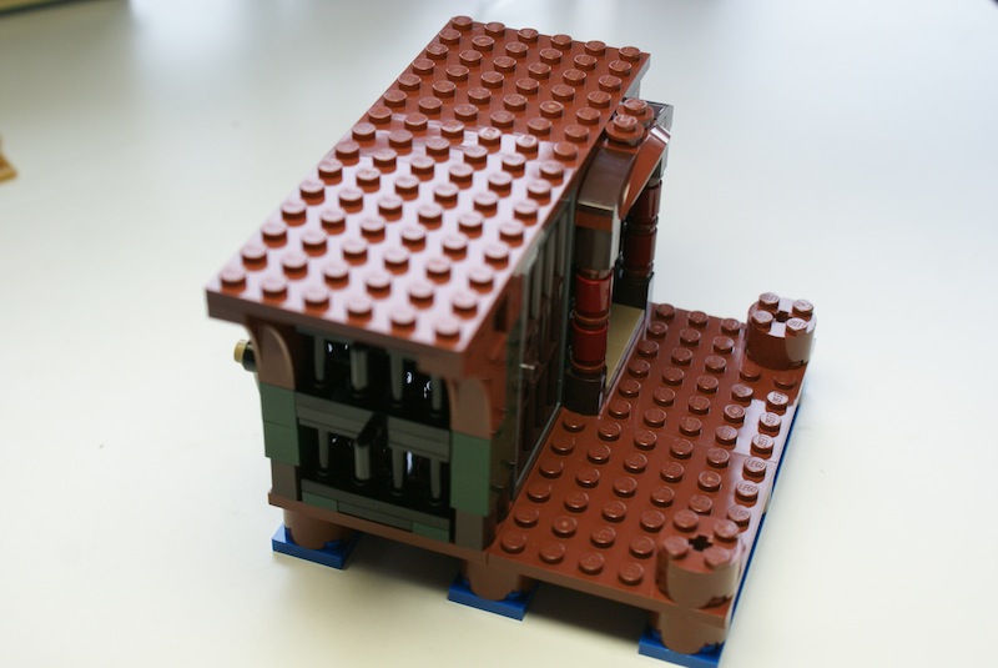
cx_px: 499
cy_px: 334
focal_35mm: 52
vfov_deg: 25.8
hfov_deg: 37.8
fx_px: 1457
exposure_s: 1/30
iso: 400
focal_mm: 35
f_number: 5.6
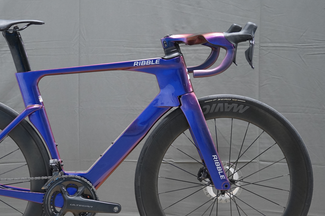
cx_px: 98
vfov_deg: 11.8
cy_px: 127
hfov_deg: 17.6
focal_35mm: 116
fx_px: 1047
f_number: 4
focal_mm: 78
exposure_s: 1/160
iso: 3200
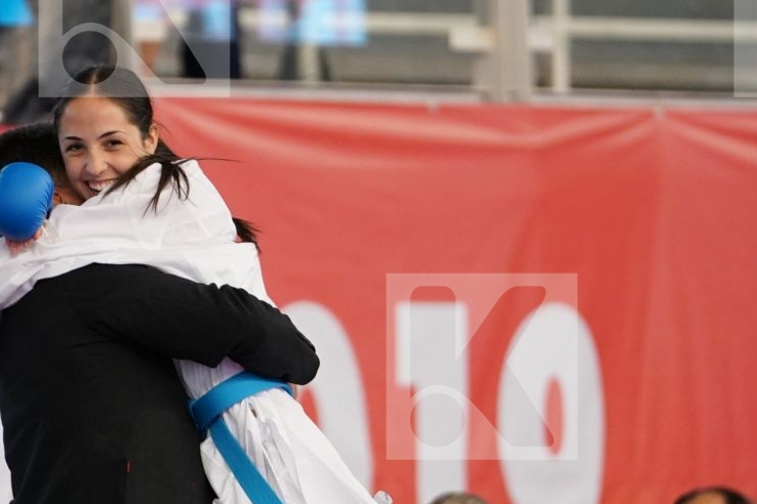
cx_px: 134
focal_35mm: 488
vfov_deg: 2.8
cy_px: 367
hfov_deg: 4.2
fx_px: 10261
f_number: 2.8
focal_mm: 200
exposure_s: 1/1000
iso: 2500
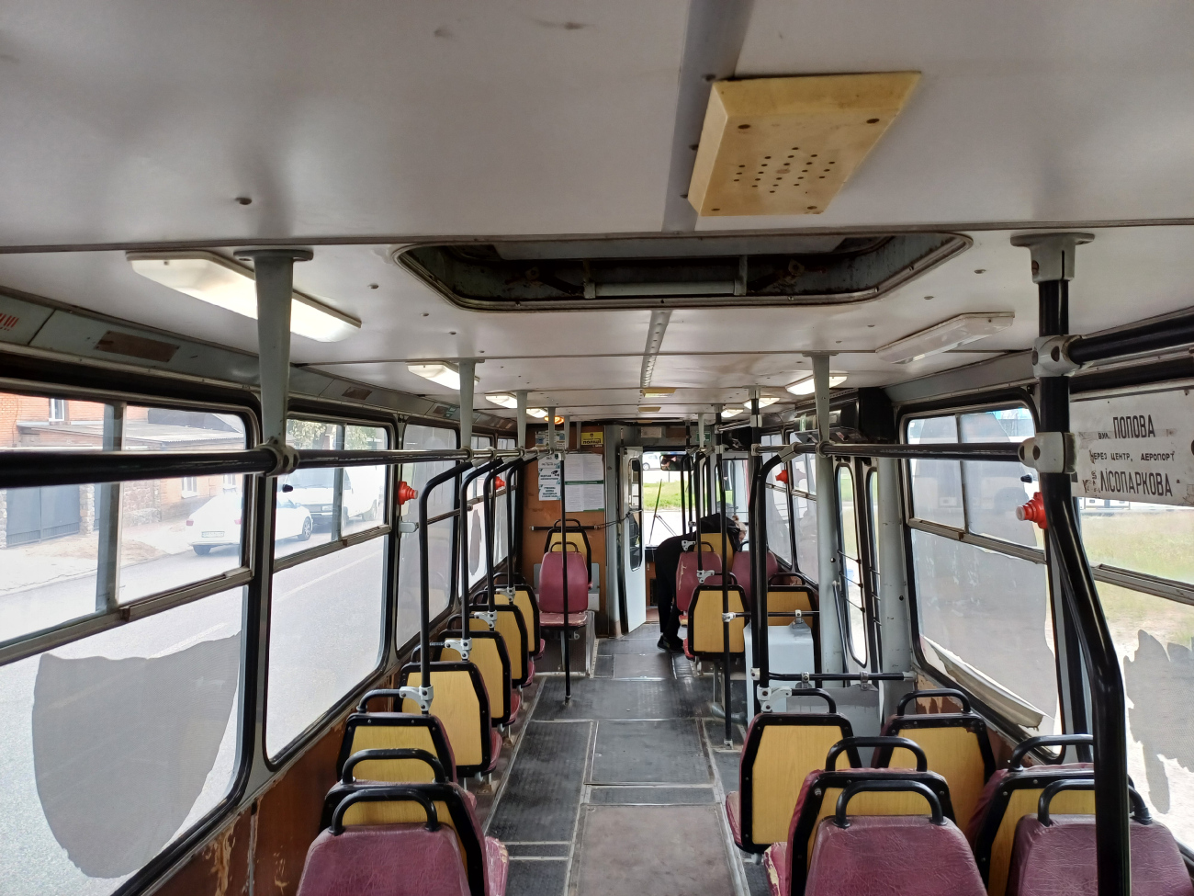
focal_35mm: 25
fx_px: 862
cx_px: 597
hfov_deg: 69.4
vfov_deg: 54.9
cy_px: 448
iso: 64
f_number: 1.8
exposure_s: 1/100
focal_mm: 4.65
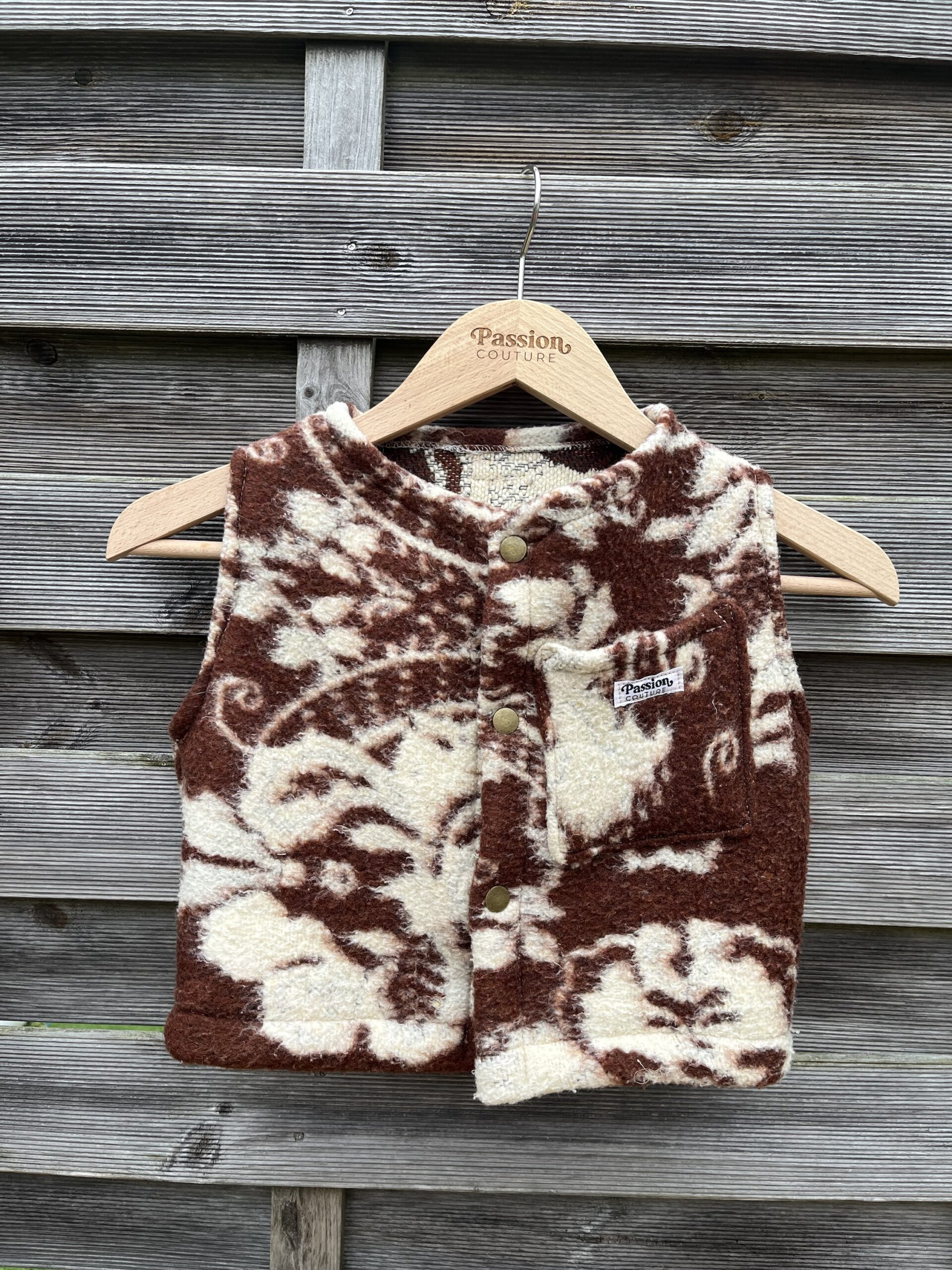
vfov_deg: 67.3
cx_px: 476
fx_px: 953
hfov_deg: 53.1
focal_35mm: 26
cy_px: 635
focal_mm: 5.1
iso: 40
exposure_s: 1/122
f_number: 1.6
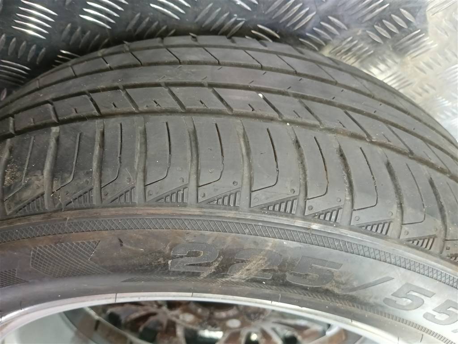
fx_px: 357
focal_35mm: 27
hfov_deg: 65.3
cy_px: 172
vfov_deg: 51.4
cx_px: 229
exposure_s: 1/25
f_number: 1.6
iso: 588
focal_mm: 4.11
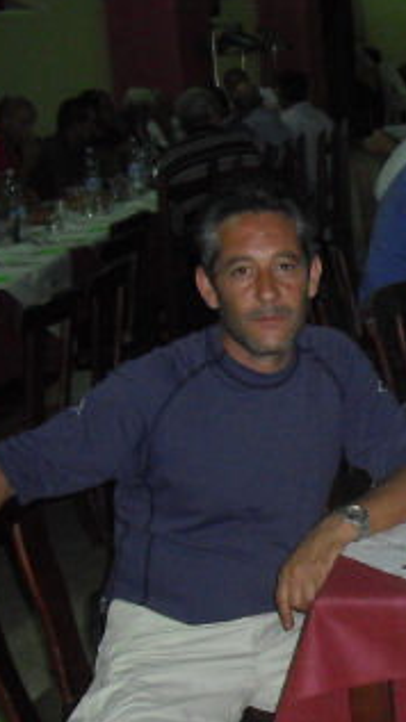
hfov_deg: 15.5
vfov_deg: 28.8
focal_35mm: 73
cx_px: 568
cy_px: 462
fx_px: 1399
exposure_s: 1/60
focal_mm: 6.3
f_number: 3.1
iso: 400
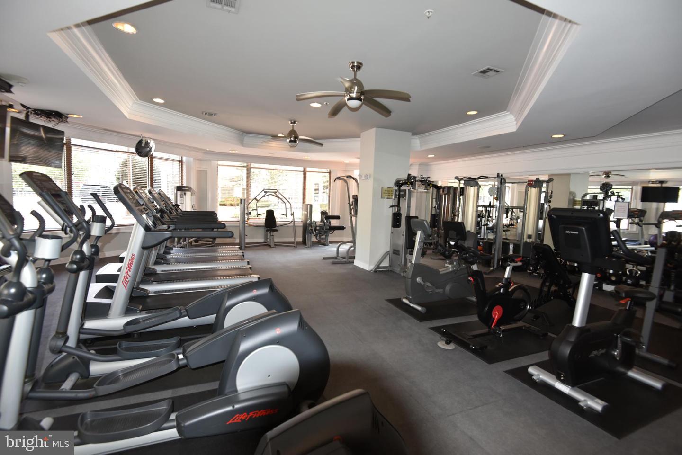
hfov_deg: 96.7
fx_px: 303
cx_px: 341
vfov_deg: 73.8
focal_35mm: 16
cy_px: 228
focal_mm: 16
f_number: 5
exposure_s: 1/100
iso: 800
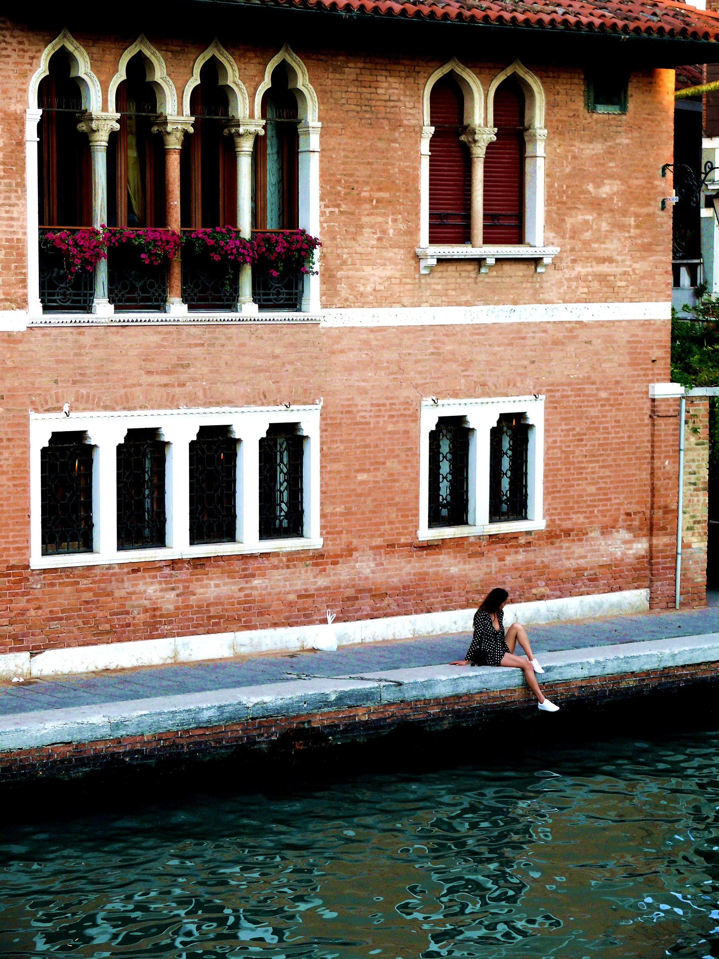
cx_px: 360
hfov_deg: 16.2
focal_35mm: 91
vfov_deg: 21.5
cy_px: 480
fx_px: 2520
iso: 100
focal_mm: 19.3
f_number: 3.6
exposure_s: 1/100
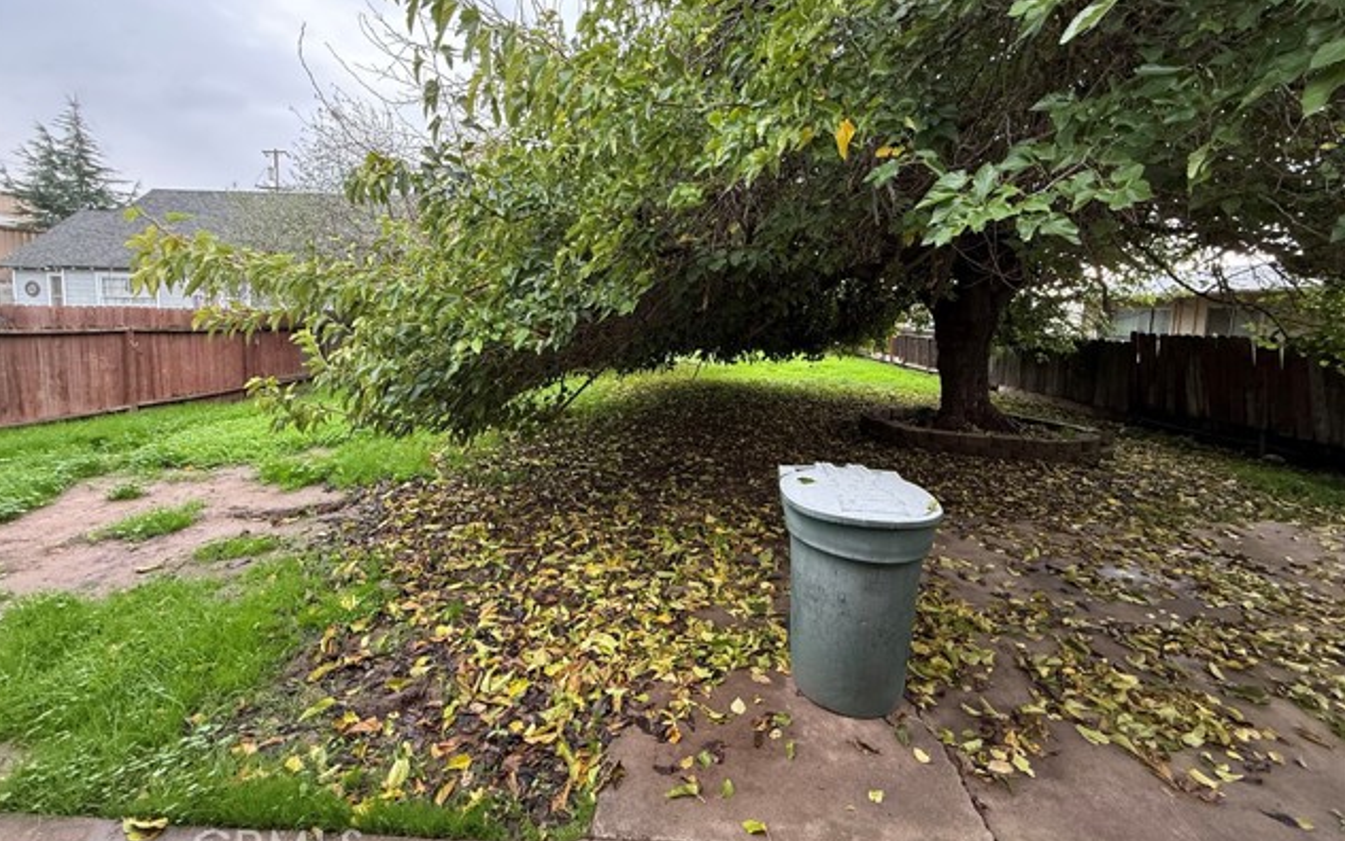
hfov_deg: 101.4
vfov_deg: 74.5
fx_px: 550
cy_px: 370
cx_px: 667
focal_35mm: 15
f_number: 2.2
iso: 200
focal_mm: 2.22
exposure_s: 1/99
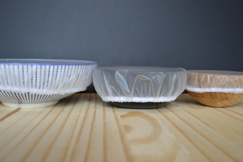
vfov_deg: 34.1
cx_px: 122
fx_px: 263
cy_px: 81
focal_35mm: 39
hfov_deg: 49.6
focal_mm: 26
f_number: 4.5
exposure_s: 1/80
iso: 800
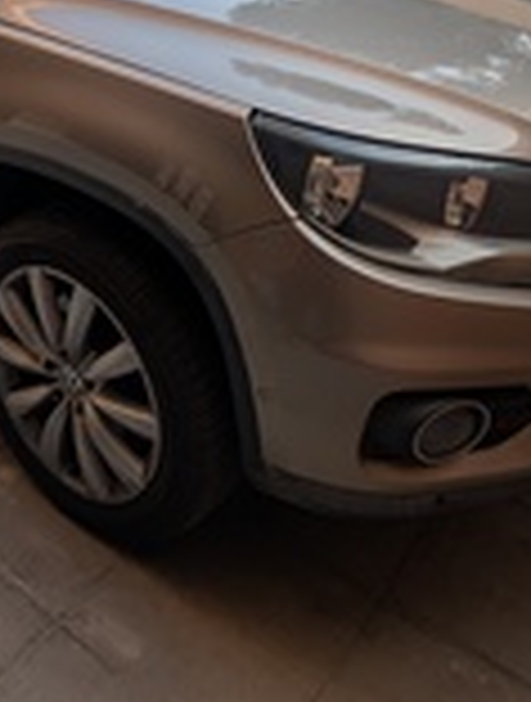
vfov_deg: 49.0
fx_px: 712
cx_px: 128
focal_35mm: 35
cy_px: 126
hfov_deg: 39.7
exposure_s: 1/674
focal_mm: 2.23
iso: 39
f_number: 1.95
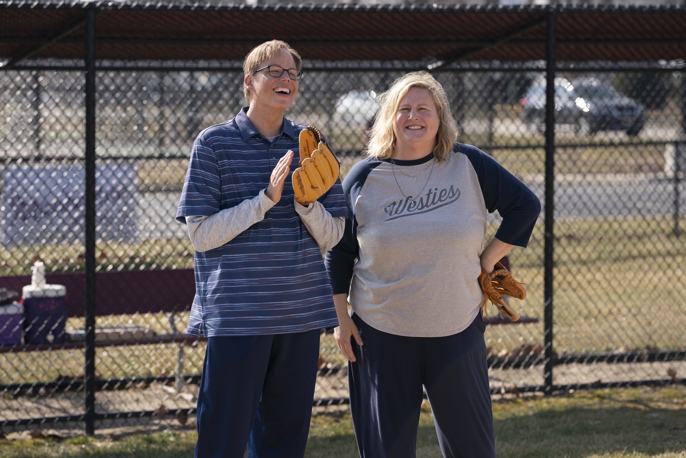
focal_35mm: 135
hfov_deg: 15.2
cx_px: 343
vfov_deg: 10.2
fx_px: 2572
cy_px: 229
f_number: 4
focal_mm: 135
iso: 200
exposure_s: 1/1600
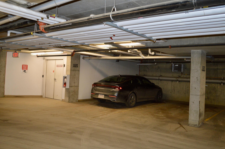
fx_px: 206
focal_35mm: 33
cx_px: 109
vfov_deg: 39.9
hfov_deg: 57.3
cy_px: 72
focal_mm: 20
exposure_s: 1/60
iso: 560
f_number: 3.8
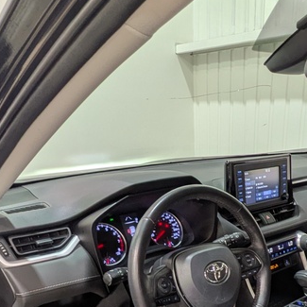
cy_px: 289
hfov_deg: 42.2
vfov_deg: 39.1
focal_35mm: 39
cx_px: 209
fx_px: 391
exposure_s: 1/40
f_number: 2.2
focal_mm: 1.83
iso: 57
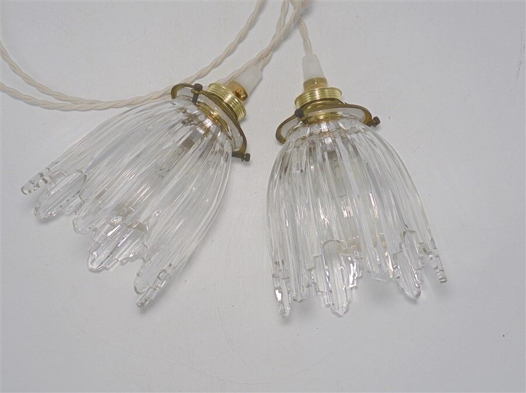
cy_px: 196
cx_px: 263
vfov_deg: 37.7
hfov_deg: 49.0
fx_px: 577
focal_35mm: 38
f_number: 4.2
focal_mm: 6.9
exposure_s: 1/60
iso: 100
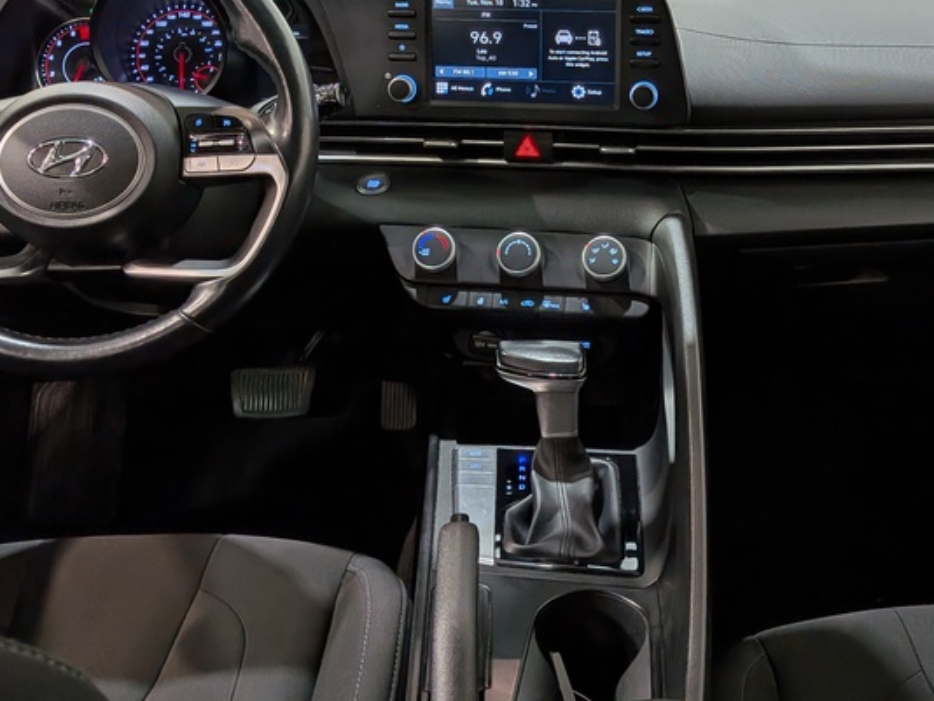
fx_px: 1242
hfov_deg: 41.0
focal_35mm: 46
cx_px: 563
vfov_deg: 30.7
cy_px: 128
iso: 28
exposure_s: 1/121
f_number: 1.7
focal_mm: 4.53
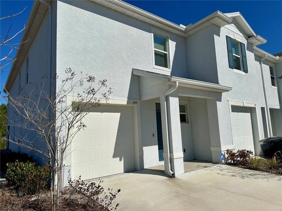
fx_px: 196
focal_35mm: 24
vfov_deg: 56.8
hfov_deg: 71.6
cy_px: 106
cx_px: 141
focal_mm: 6.86
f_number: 1.78
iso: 80
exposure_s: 1/15625
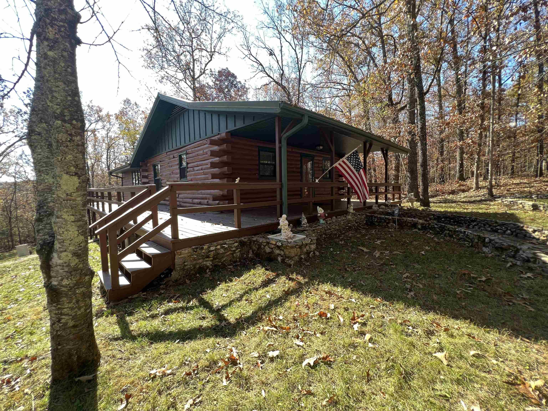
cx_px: 274
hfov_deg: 106.2
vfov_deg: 89.9
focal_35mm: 13
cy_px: 206
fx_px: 206
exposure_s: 1/129
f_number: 1.8
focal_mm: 1.57
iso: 32
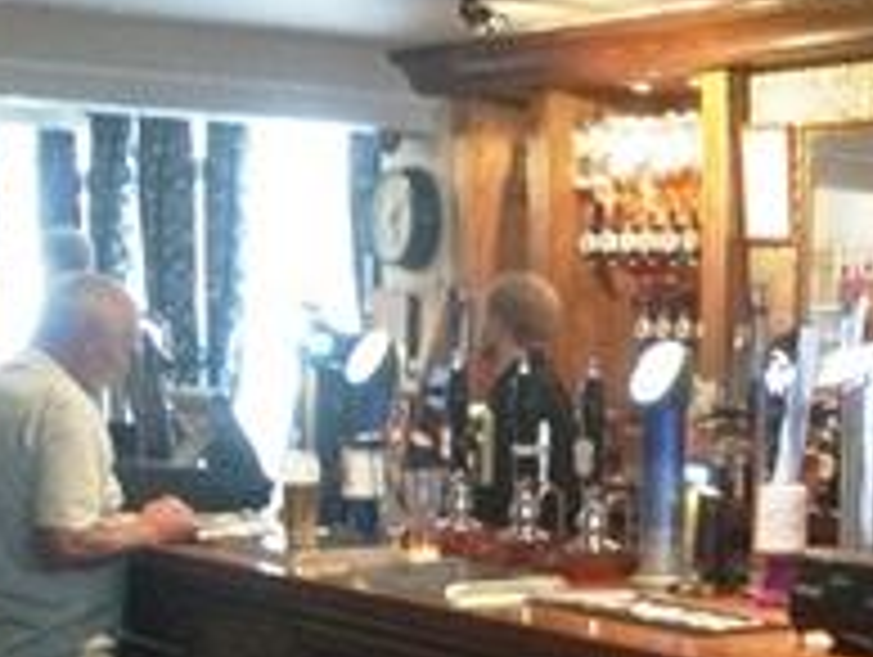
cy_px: 518
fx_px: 2424
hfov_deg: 18.9
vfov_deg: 15.3
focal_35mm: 96
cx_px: 1141
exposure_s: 1/20
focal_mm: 4.28
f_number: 2.4
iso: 320
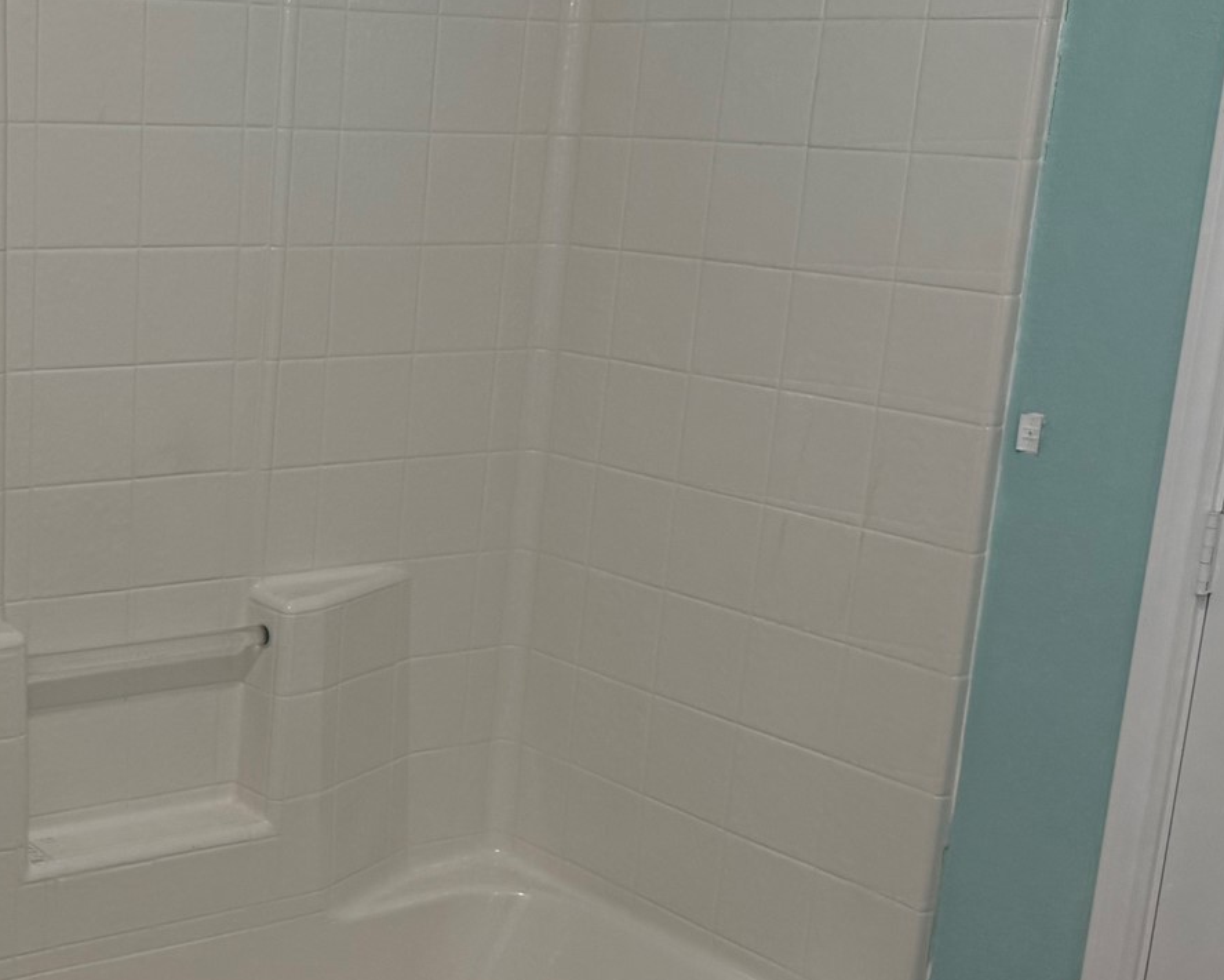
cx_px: 150
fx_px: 1957
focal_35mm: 54
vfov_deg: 28.1
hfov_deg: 33.1
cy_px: 582
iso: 250
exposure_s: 1/120
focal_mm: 6.76
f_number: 1.78
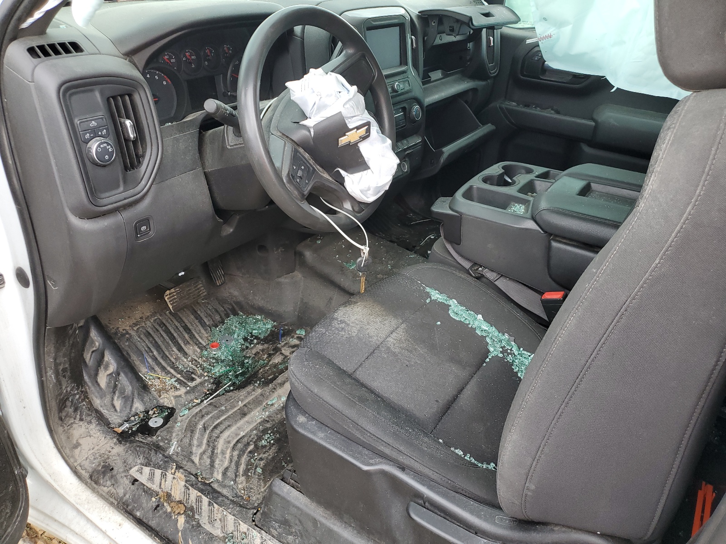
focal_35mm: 26
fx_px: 545
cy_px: 272
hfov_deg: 67.3
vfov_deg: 53.1
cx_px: 363
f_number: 1.5
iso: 57
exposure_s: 1/120
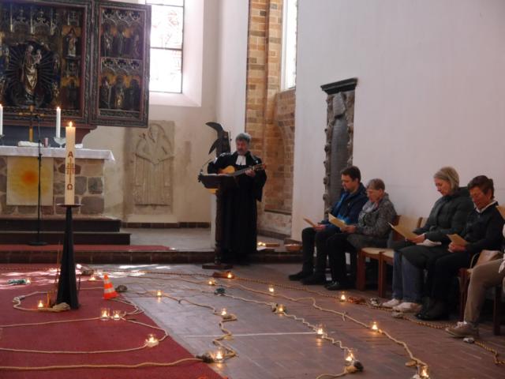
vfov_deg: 23.7
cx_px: 252
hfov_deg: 31.2
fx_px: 904
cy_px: 190
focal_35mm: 62
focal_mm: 31
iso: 3200
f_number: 5
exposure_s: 1/50
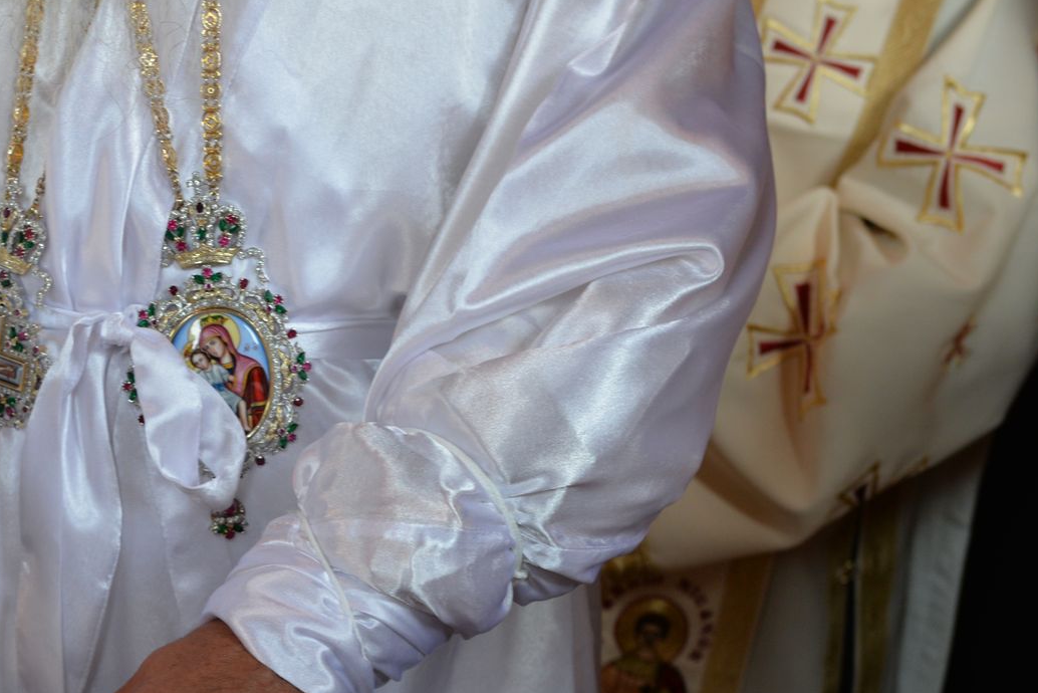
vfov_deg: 13.1
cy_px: 622
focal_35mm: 104
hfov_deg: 19.4
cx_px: 184
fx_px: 2999
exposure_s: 1/250
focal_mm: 56
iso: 800
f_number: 4
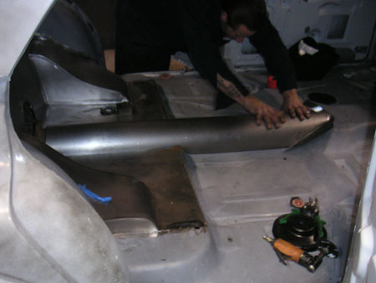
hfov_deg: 49.0
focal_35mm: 38
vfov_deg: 37.8
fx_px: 413
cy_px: 142
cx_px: 188
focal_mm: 6
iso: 160
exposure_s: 1/45
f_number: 2.8
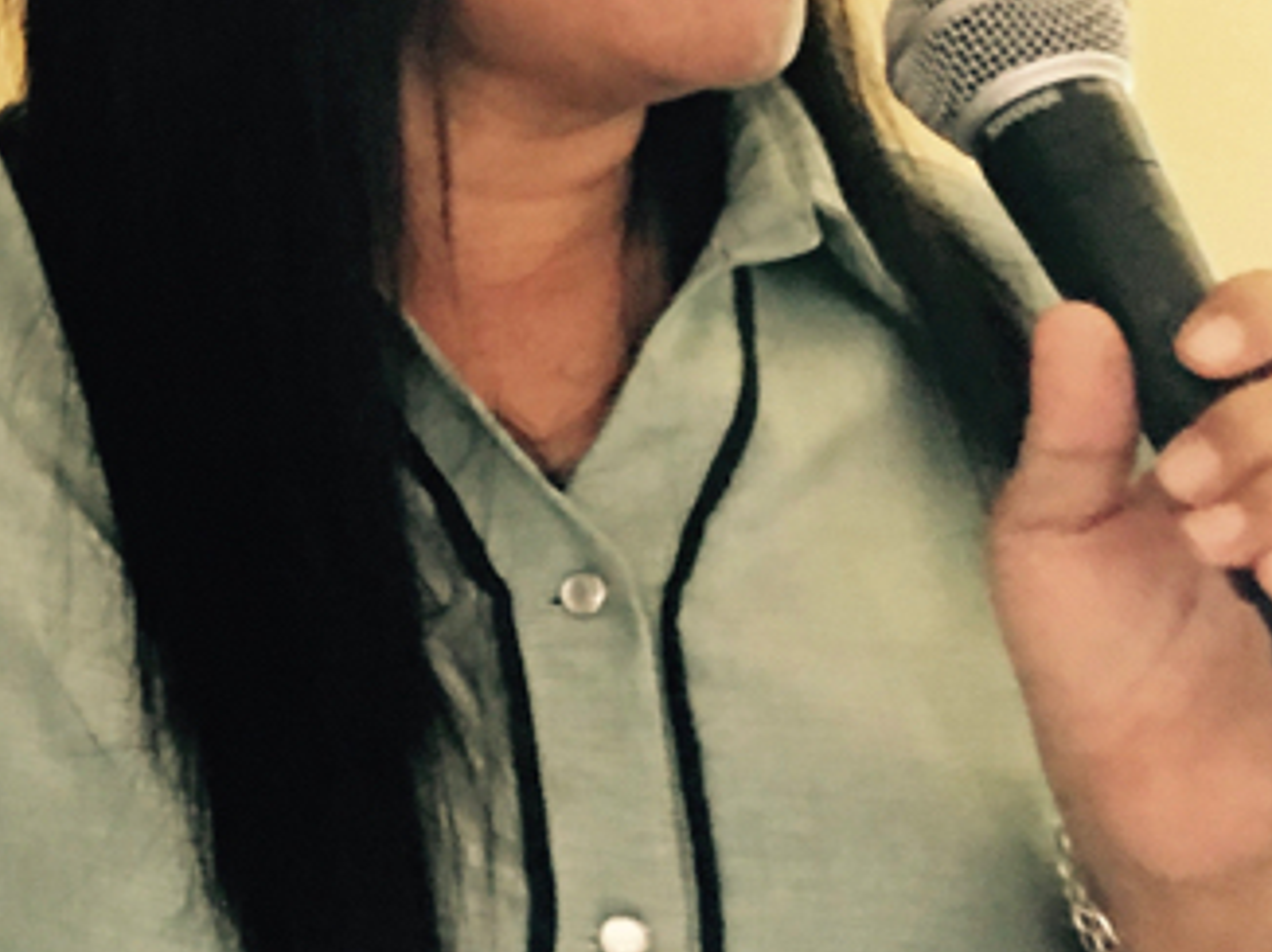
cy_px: 113
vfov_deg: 12.9
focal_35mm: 114
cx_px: -1042
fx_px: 4186
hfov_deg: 15.0
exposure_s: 1/10
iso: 80
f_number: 2.2
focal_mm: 4.15
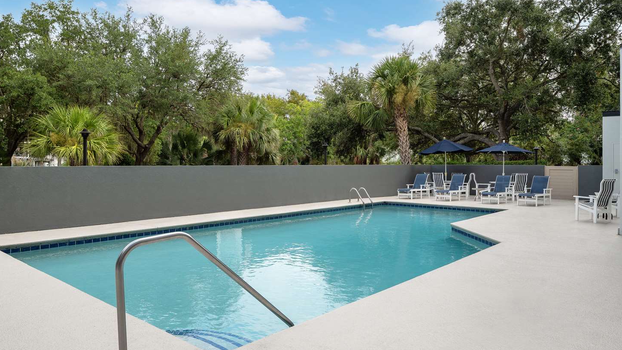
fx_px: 429
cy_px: 184
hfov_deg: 71.9
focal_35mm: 26
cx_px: 305
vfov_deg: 44.4
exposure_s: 1/160
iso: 400
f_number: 8
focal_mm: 24
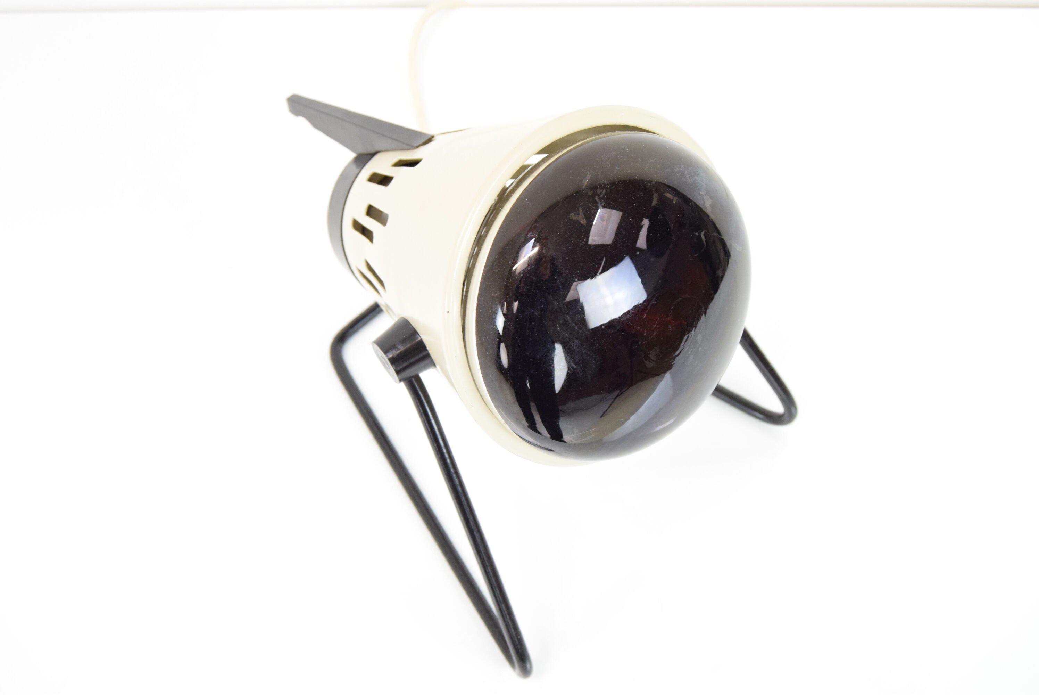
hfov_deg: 46.4
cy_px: 348
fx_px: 1213
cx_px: 520
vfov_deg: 31.9
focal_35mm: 42
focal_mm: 28
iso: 1600
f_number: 5.6
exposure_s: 1/125
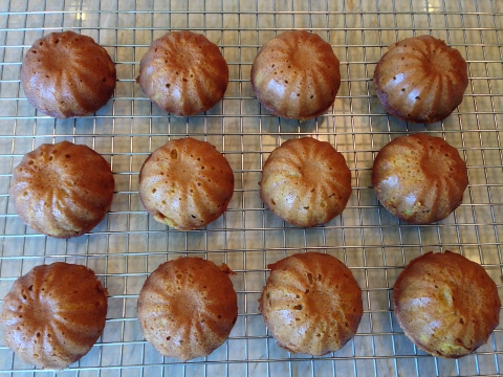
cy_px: 188
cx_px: 252
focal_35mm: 33
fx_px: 480
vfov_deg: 42.9
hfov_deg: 55.4
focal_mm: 4.12
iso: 80
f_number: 2.4
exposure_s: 1/20
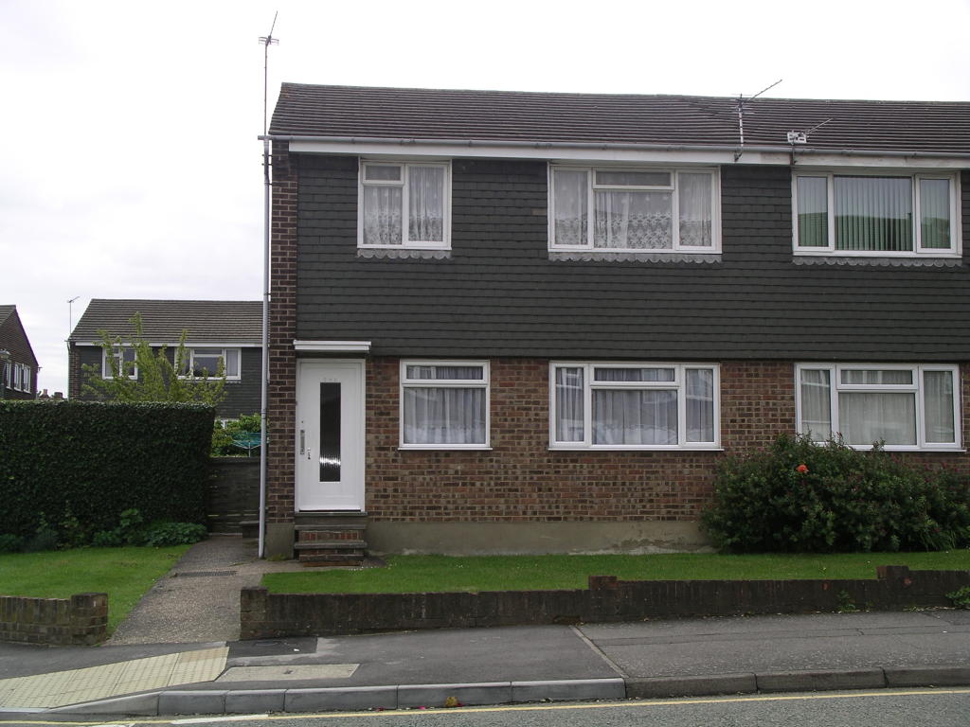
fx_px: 1457
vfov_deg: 28.0
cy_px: 364
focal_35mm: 52
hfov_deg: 36.8
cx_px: 485
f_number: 4.5
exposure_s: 1/445
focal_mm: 10.9
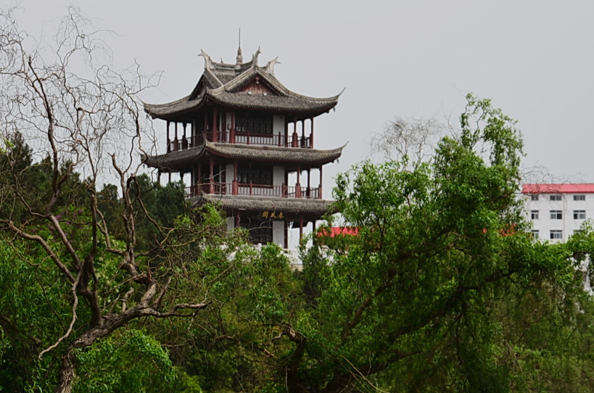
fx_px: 2315
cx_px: 252
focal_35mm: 141
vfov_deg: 9.7
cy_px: 181
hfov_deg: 14.6
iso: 100
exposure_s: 1/125
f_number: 11
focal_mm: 75
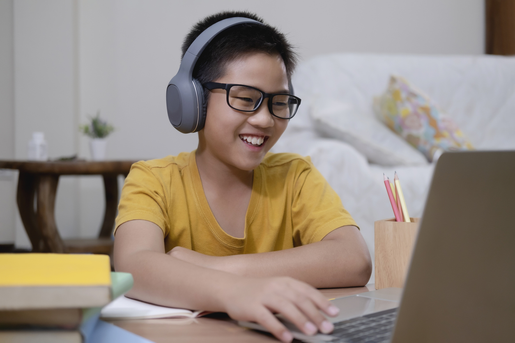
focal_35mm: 53
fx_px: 758
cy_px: 172
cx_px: 258
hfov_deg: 37.5
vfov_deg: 25.5
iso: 400
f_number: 2
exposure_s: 1/125
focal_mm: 35
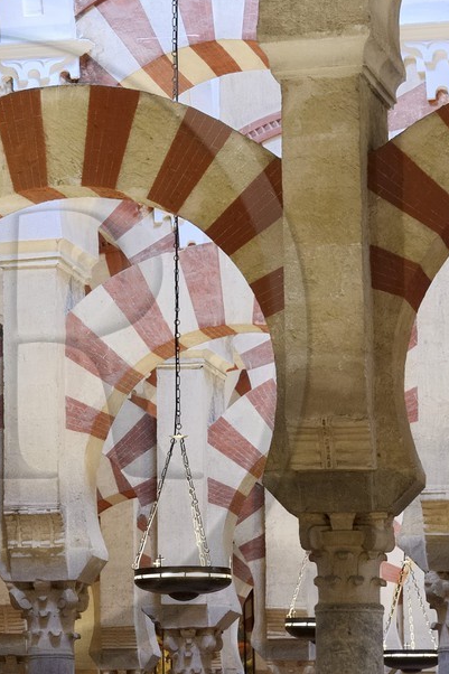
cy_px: 343
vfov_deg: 11.1
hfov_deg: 7.3
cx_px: -39
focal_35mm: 186
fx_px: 3481
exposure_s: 1/6
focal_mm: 70
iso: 1600
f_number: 7.1
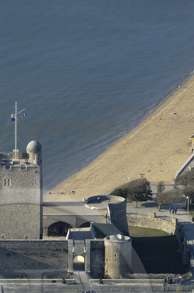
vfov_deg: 4.3
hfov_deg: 2.8
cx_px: 21
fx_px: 3920
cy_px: 324
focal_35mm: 483
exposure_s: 1/500
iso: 100
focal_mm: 135
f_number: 5
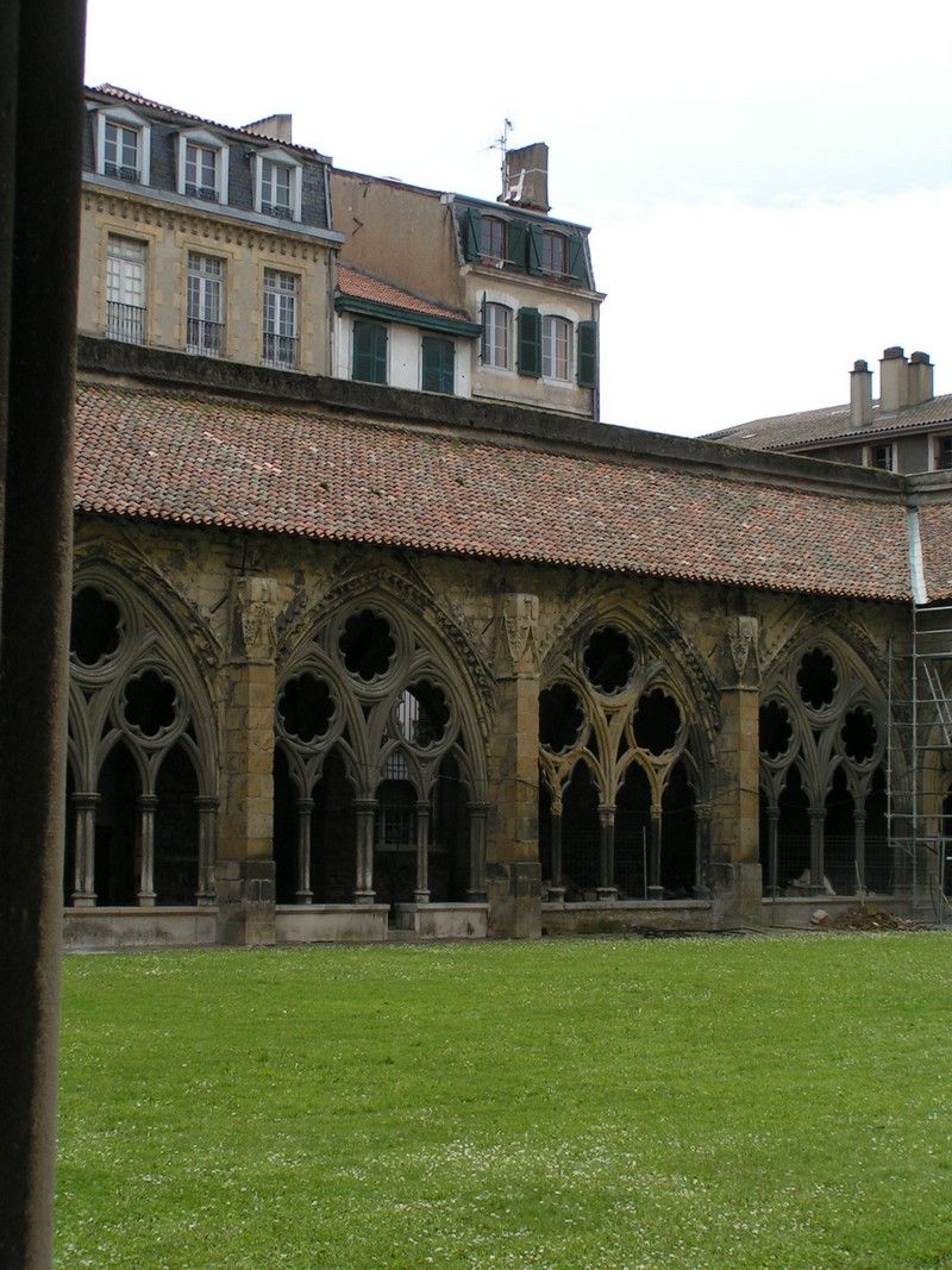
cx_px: 476
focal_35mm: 60
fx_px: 2201
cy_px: 635
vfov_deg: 32.2
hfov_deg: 24.4
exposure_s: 1/200
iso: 50
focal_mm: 9.2
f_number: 6.3
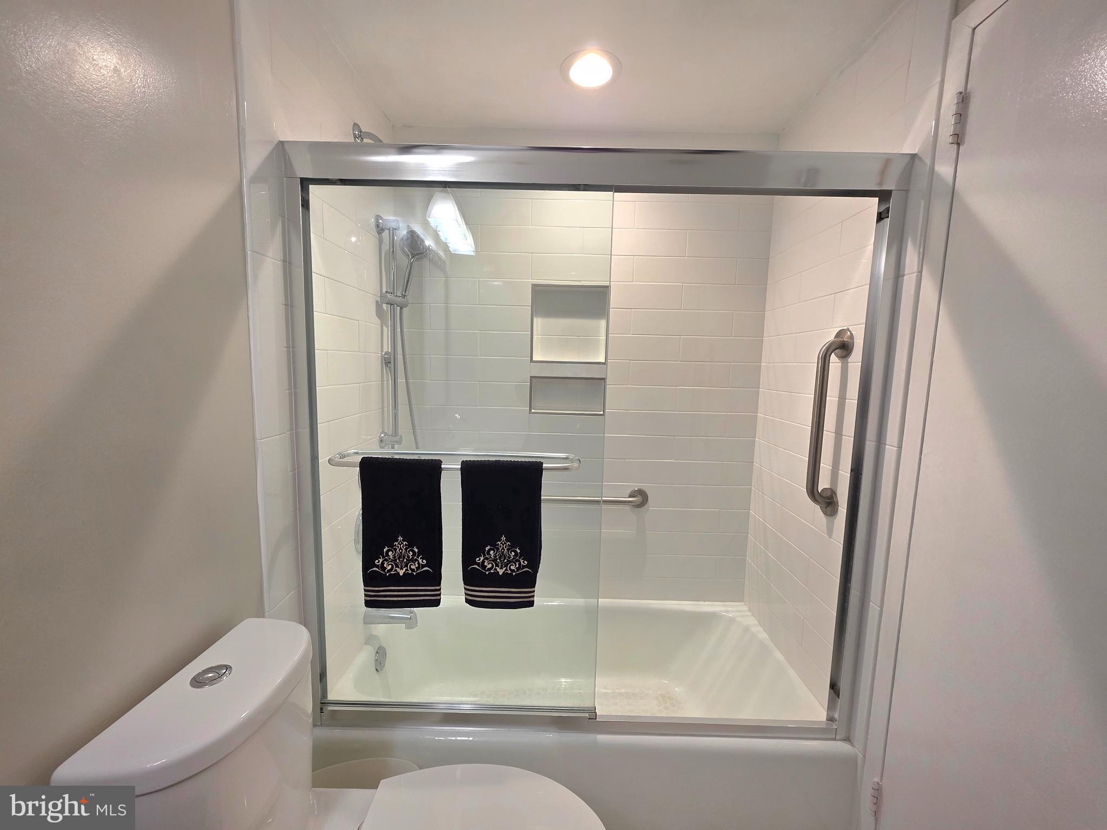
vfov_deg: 89.9
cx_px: 554
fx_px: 416
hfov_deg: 106.2
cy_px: 415
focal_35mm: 13
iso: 200
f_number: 1.9
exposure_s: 1/120
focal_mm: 2.2
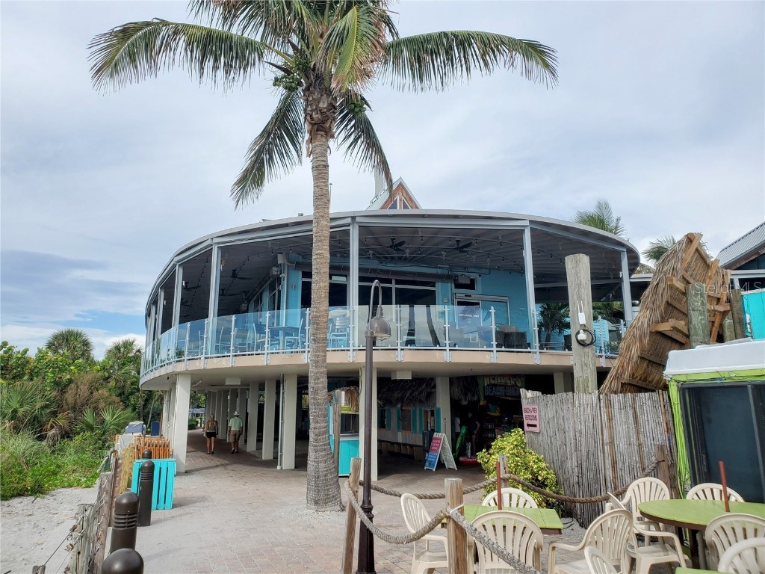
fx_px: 575
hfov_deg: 67.3
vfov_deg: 53.1
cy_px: 287
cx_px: 382
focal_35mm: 26
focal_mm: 4.3
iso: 50
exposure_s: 1/1206
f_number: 2.4
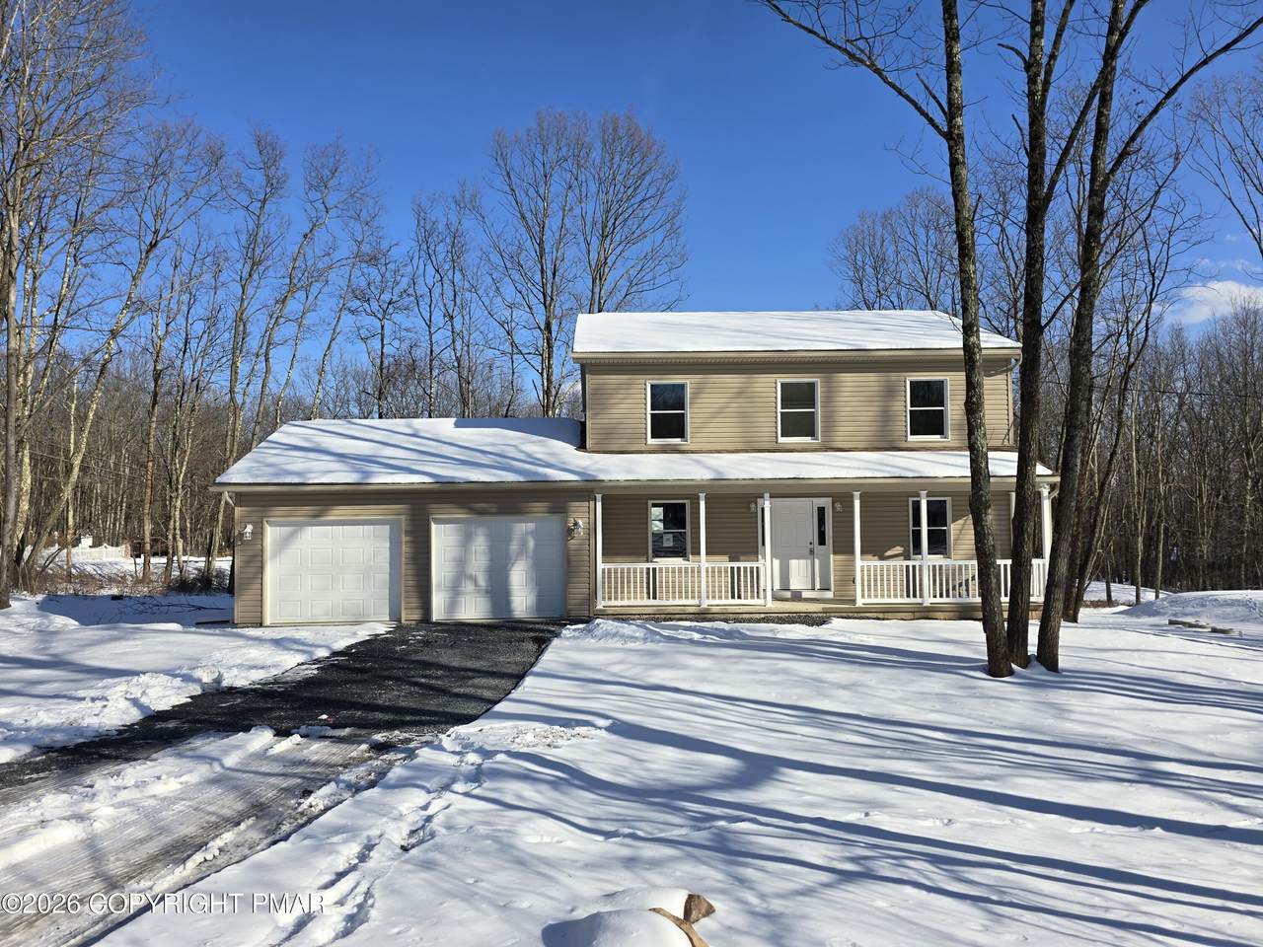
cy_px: 474
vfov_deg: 58.9
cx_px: 632
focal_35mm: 23
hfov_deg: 73.9
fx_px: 839
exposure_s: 1/857
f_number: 1.7
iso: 12
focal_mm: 6.3
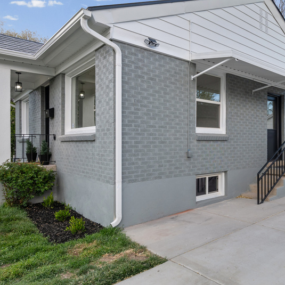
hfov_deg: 54.4
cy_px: 132
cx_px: 248
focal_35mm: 26
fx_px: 242
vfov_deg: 60.9
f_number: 9
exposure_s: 1/160
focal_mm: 16
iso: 250
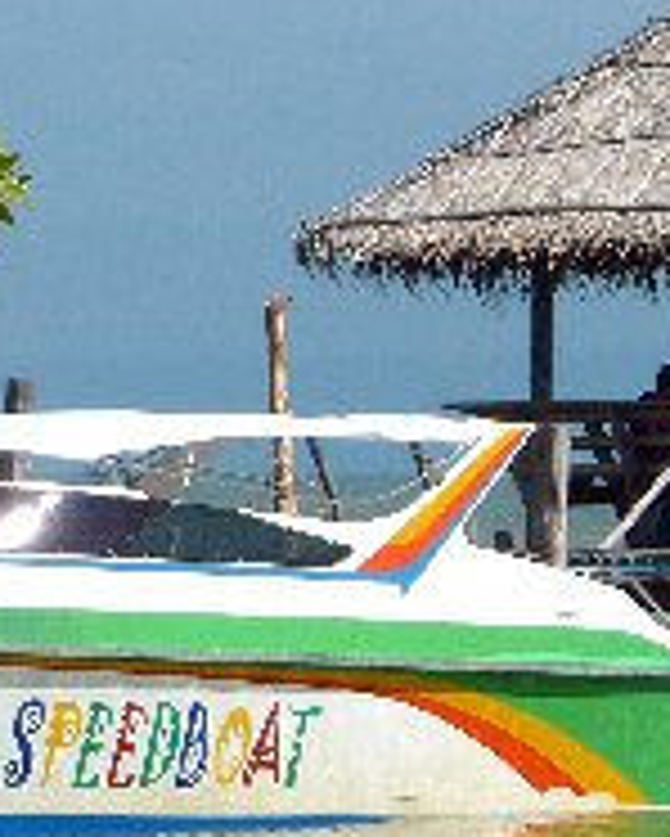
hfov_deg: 4.7
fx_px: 8123
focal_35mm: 328
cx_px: -94
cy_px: 639
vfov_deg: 5.9
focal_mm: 15.8
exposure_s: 1/800
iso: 80
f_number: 5.6
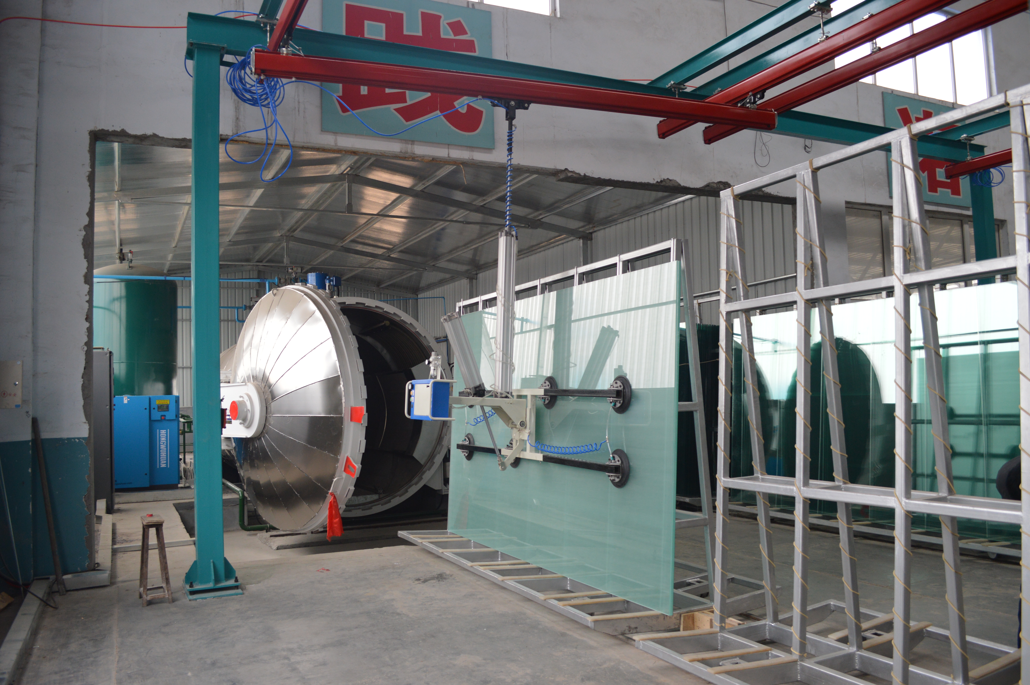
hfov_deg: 67.4
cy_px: 342
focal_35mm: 27
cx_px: 515
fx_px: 772
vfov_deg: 47.8
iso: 400
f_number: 4
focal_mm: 18
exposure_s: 1/60
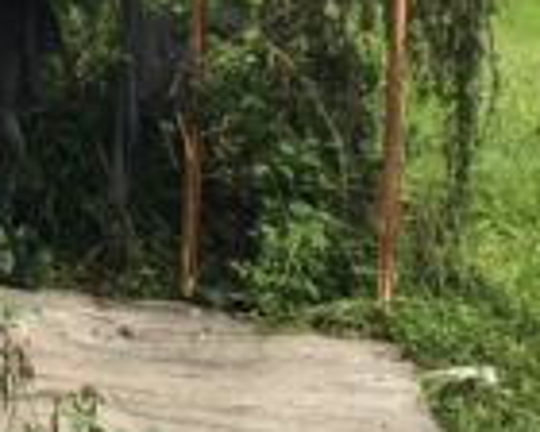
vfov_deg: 10.9
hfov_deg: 13.6
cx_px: -123
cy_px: -201
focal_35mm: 137
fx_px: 2190
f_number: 2.2
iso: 25
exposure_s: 1/605
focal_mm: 4.15
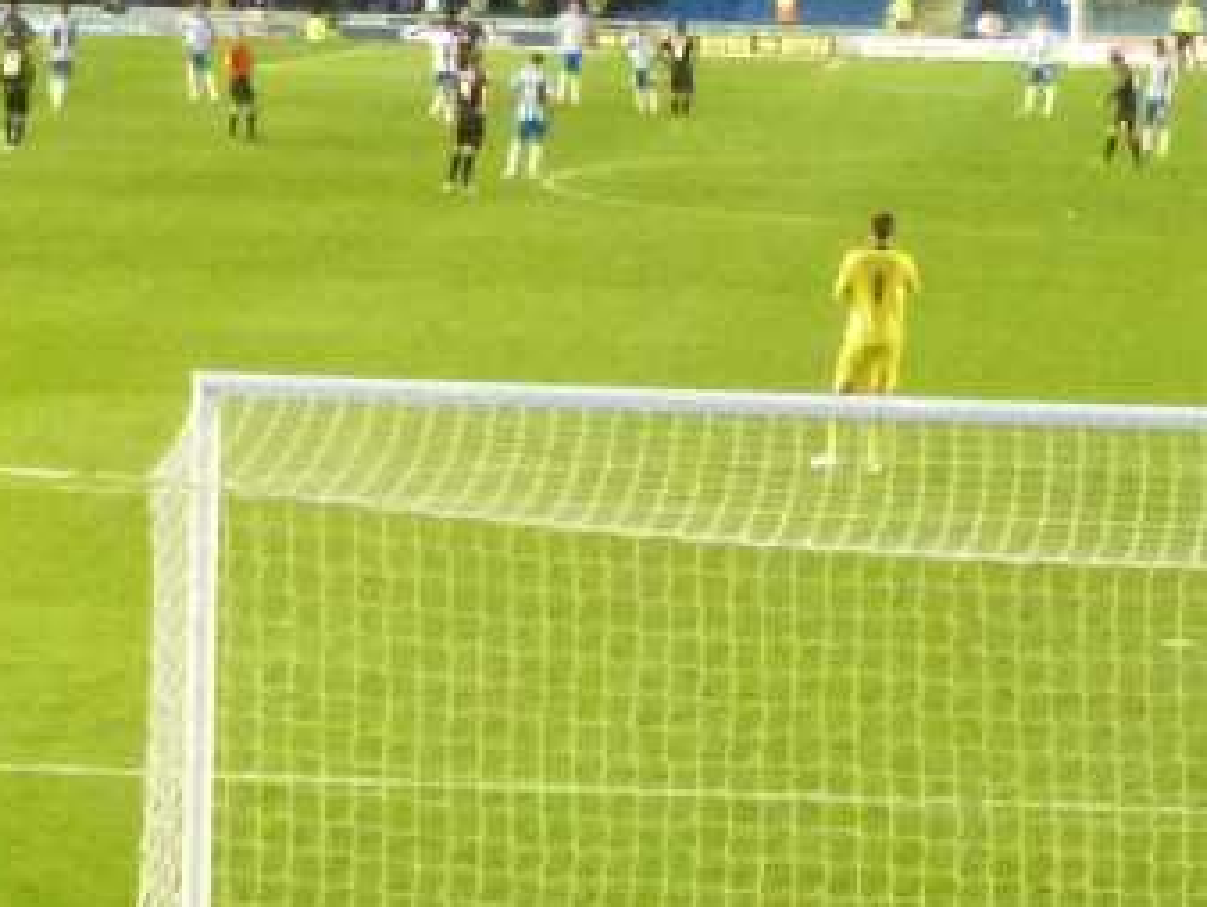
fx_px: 4955
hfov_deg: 13.9
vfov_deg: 10.3
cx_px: 868
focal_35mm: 142
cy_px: -107
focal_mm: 5.4
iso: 1600
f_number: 3.5
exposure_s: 1/100
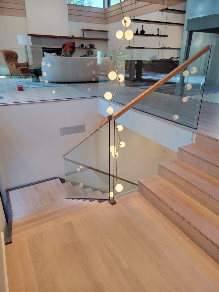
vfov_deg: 71.6
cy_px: 146
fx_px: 202
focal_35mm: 24
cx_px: 110
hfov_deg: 56.8
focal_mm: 6.7
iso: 160
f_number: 1.8
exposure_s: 1/120
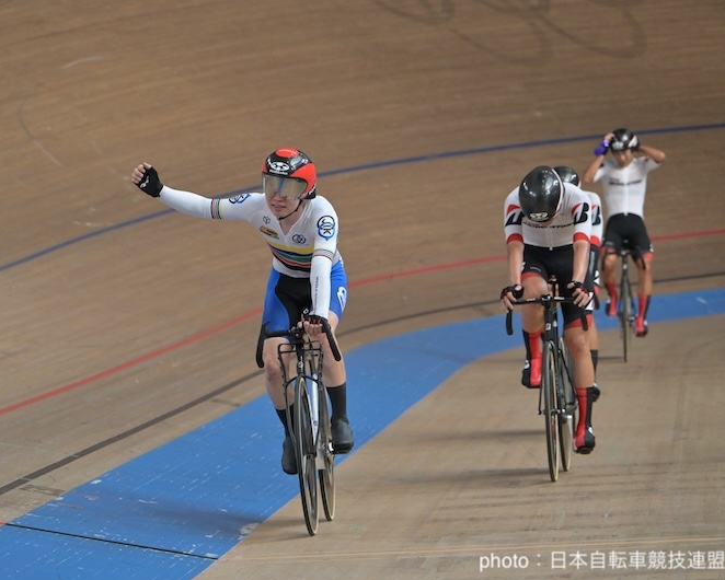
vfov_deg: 5.7
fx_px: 5838
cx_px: 297
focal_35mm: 272
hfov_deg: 7.1
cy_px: 291
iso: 2500
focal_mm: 240
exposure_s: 1/400
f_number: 8
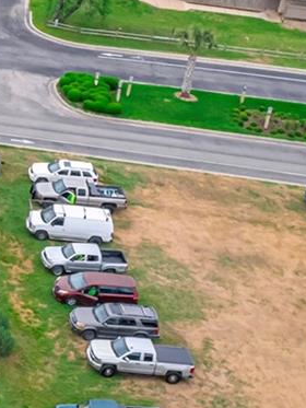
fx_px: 1366
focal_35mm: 116
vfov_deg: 16.6
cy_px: -9
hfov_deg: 10.1
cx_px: -557
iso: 120
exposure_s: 1/800
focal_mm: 8.38
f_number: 2.8
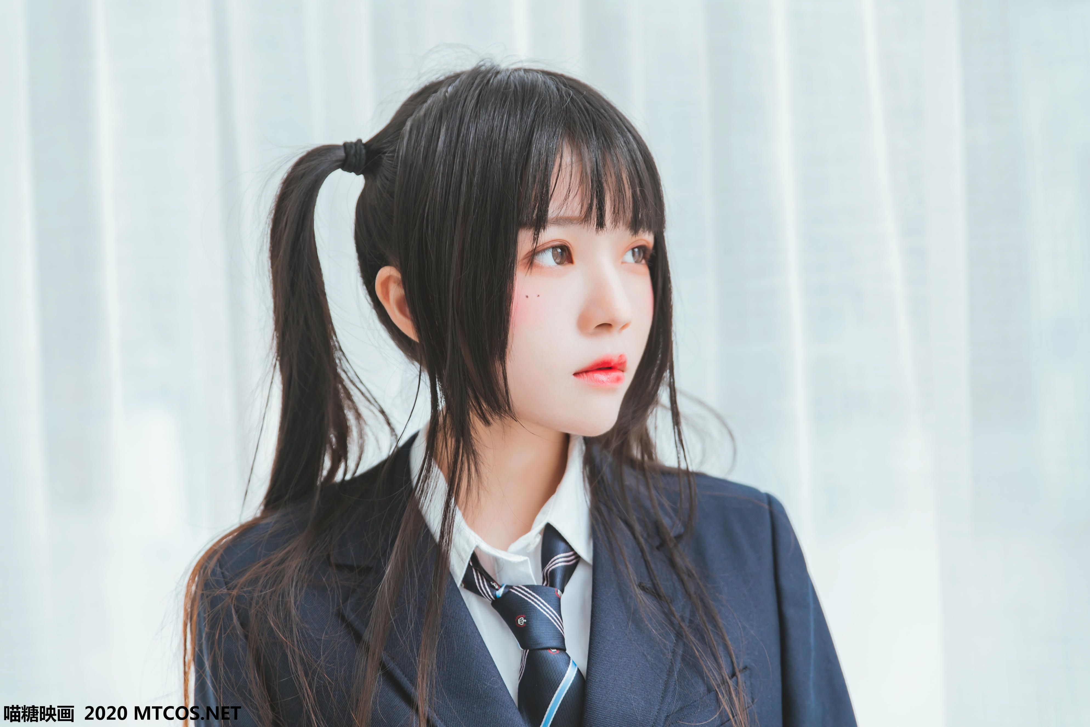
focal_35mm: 70
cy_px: 364
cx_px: 545
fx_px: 2120
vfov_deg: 19.5
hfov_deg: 28.8
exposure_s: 1/160
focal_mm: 70
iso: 320
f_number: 2.8
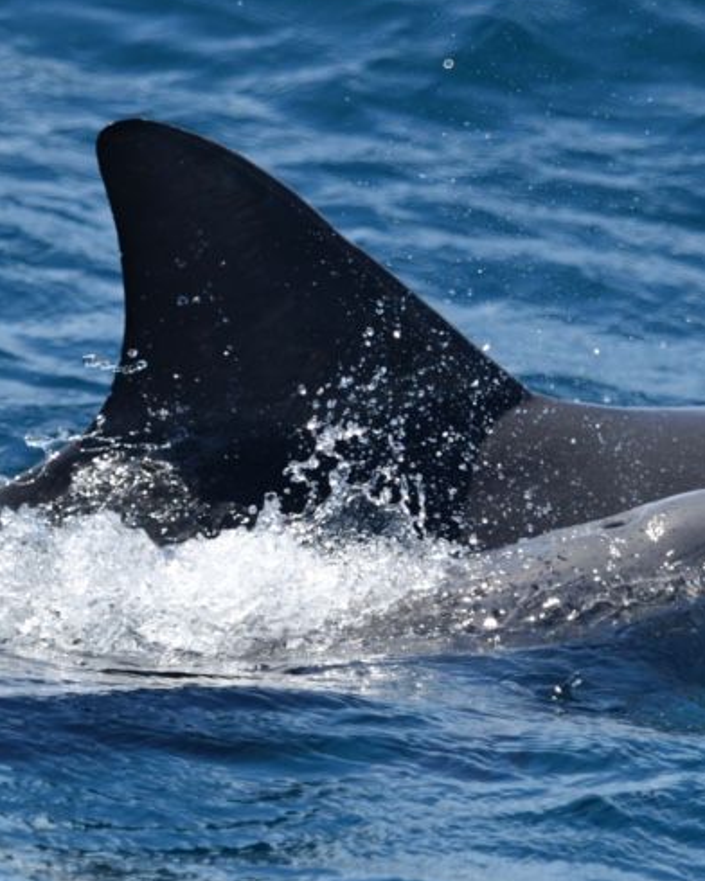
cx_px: 629
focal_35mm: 644
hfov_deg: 2.4
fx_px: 16797
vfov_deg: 3.0
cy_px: 456
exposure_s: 1/8000
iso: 1100
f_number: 6
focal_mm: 420
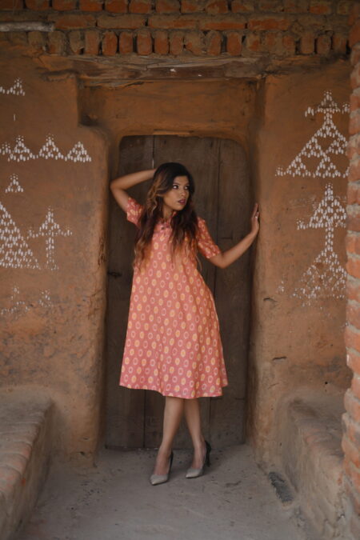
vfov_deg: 39.6
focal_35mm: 50
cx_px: 180
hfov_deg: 27.0
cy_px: 270
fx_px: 750
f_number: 2
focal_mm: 50
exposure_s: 1/1000
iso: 40
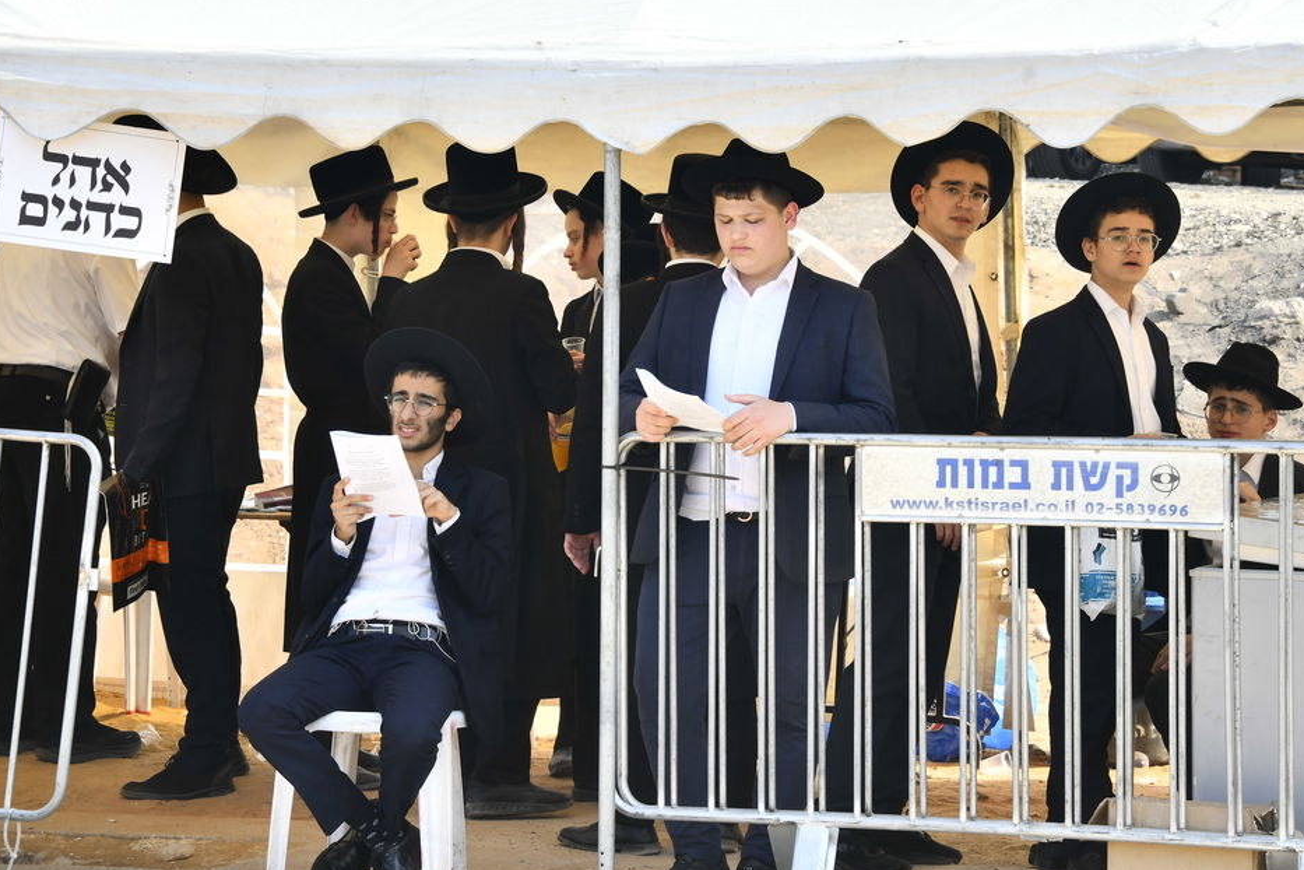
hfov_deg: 14.9
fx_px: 4998
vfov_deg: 9.9
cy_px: 297
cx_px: 725
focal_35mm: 138
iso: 320
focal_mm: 92
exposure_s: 1/200
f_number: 11
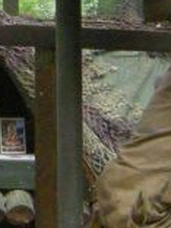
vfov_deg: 9.1
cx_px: -148
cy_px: -104
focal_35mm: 212
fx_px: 1396
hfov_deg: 6.8
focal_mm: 5.3
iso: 348
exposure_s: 1/56.2
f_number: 2.9
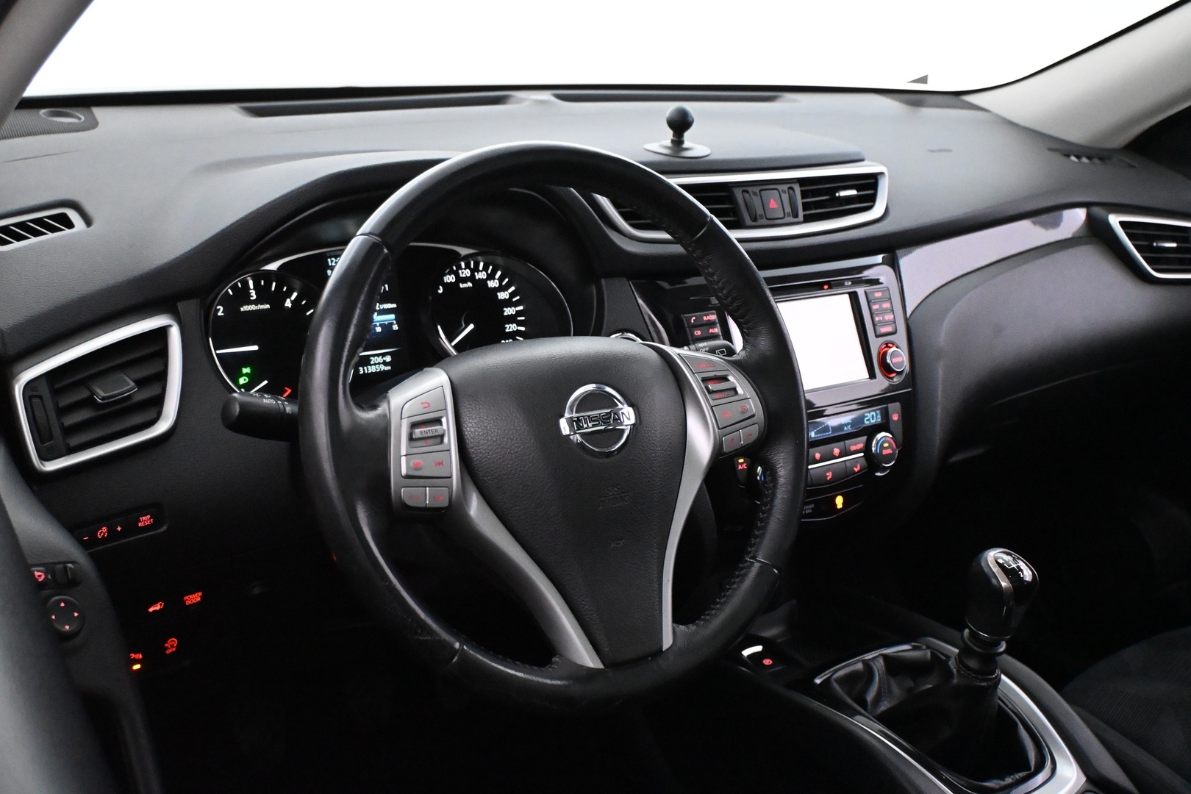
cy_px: 397
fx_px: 1216
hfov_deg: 52.2
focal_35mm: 37
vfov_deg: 36.2
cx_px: 596
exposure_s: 1/60
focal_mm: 24.5
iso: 8000
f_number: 4.2
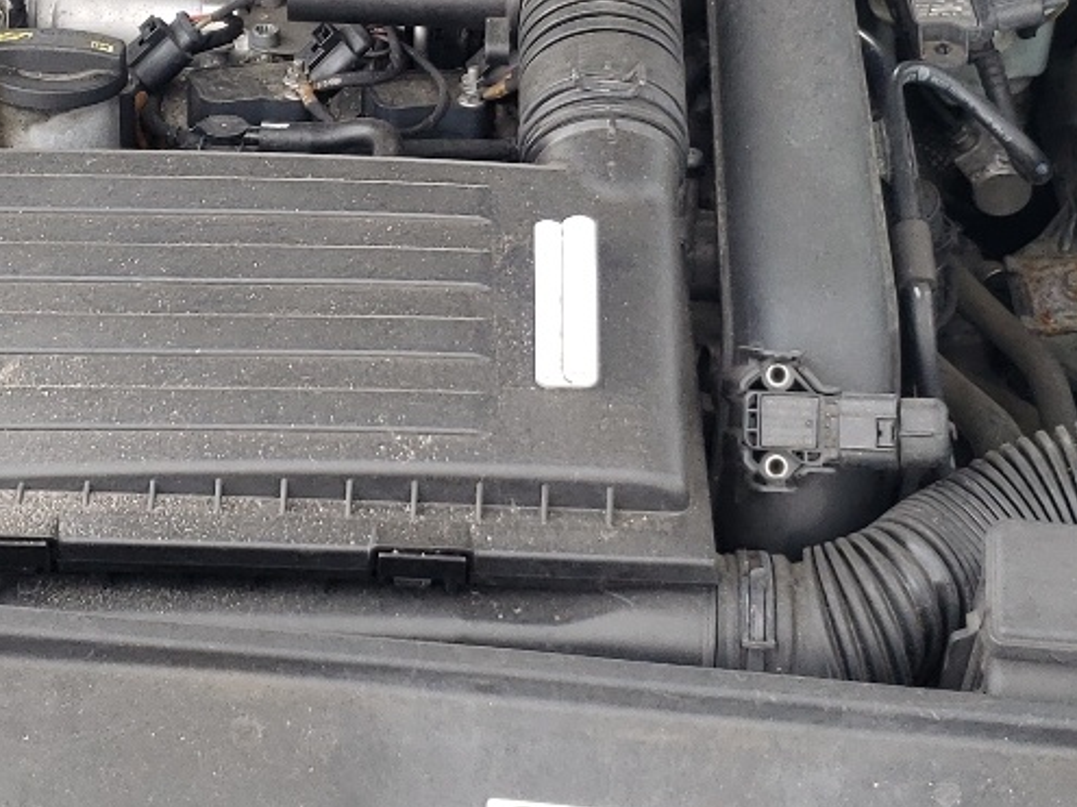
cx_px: 513
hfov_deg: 23.3
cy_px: 144
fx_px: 2613
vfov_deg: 17.4
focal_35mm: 84
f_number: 1.5
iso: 50
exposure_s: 1/143
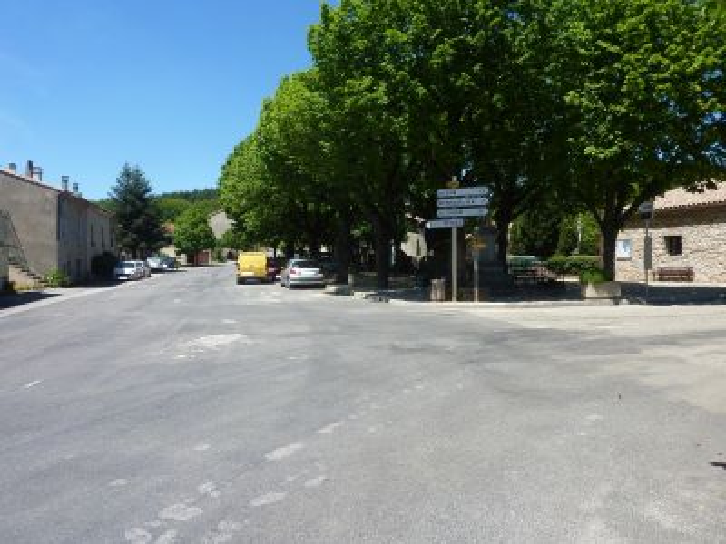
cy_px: 272
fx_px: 524
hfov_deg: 69.4
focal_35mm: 25
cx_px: 363
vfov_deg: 54.9
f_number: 4
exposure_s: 1/500
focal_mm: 4.1
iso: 80
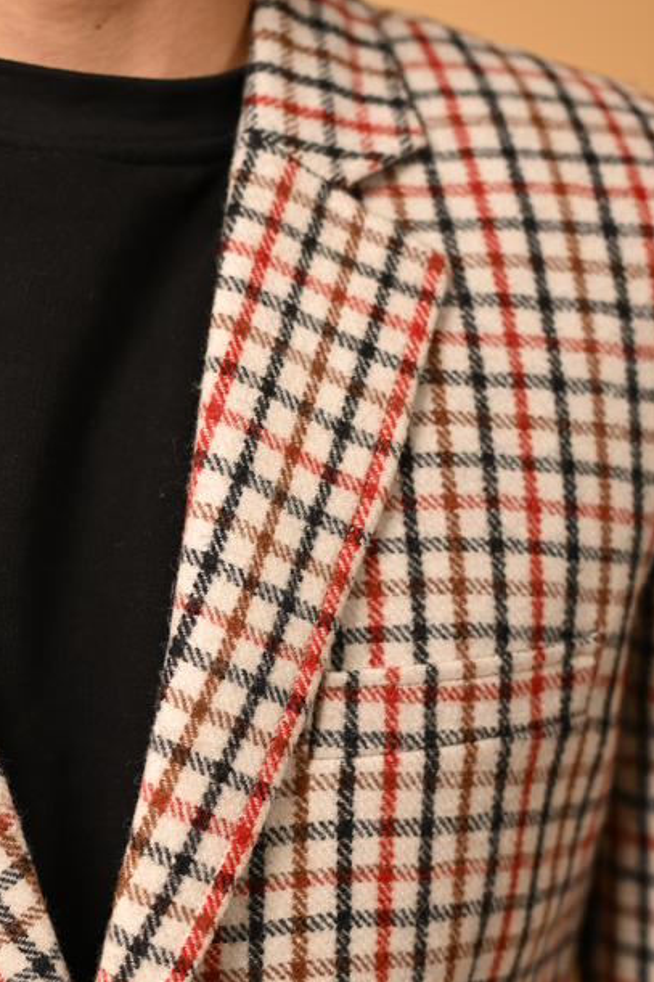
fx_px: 2454
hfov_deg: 15.0
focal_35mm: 90
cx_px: 92
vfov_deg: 22.6
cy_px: 619
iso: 160
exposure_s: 1/1000
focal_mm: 50
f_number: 2.2
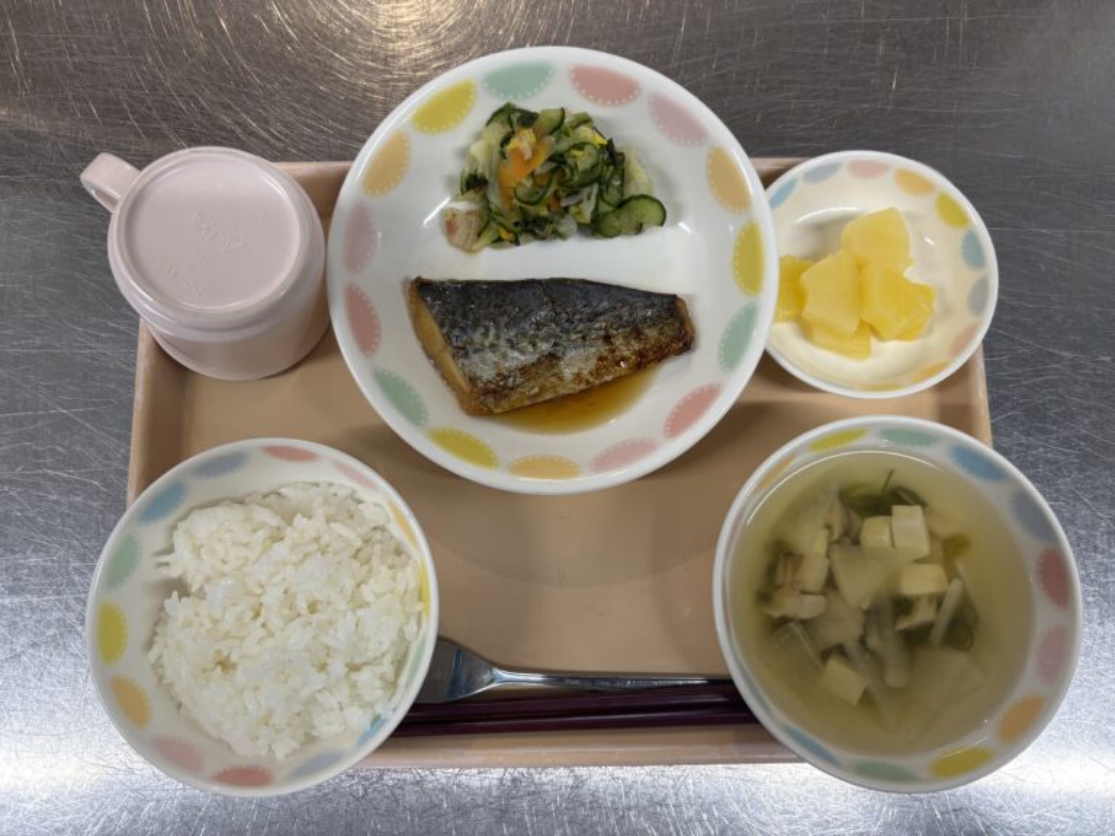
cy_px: 418
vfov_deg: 53.1
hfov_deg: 67.3
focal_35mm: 26
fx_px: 837
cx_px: 558
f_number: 1.6
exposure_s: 1/120
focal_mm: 5.96
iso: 125
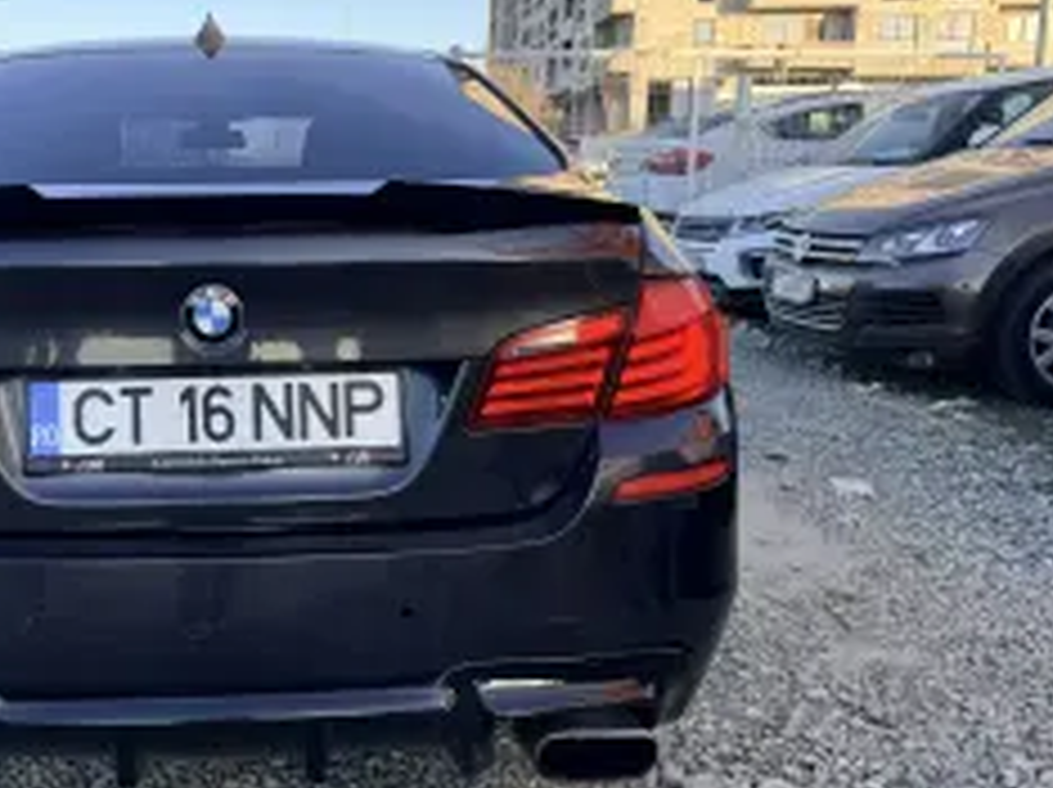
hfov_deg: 48.2
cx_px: 261
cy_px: 360
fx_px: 1124
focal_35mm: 37
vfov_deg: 38.6
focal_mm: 6.76
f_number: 1.78
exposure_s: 1/805
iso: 100
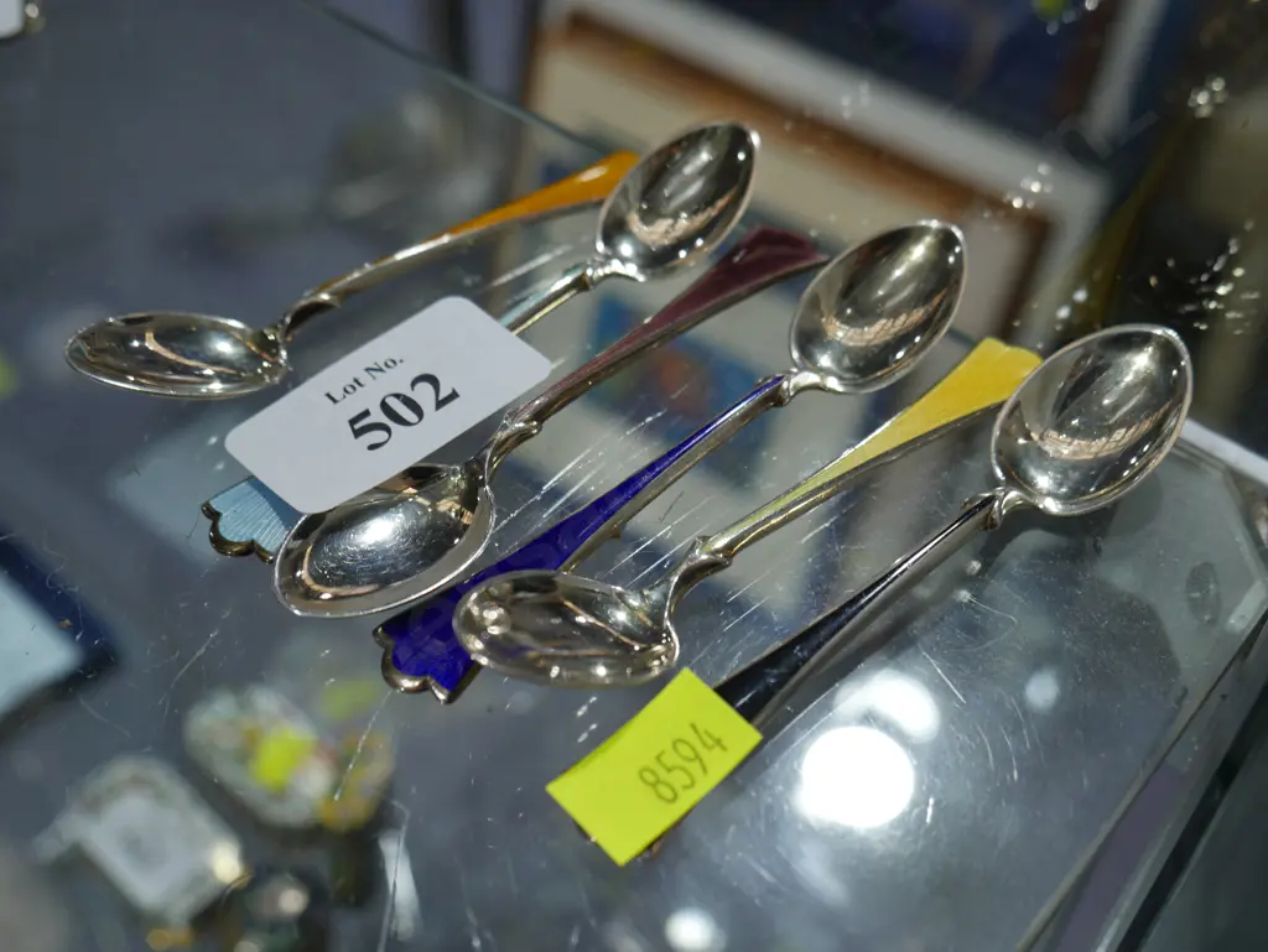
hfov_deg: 46.8
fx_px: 1466
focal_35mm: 40
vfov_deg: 36.0
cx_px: 634
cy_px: 476
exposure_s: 1/60
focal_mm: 20
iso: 250
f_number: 4.5
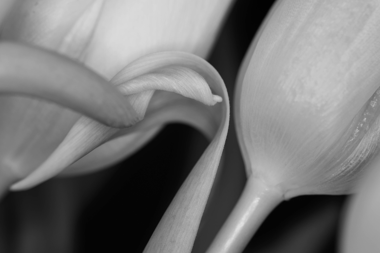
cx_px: 190
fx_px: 1662
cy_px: 126
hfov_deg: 13.0
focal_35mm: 158
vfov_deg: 8.7
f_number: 8
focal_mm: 105
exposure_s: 1/15
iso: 100
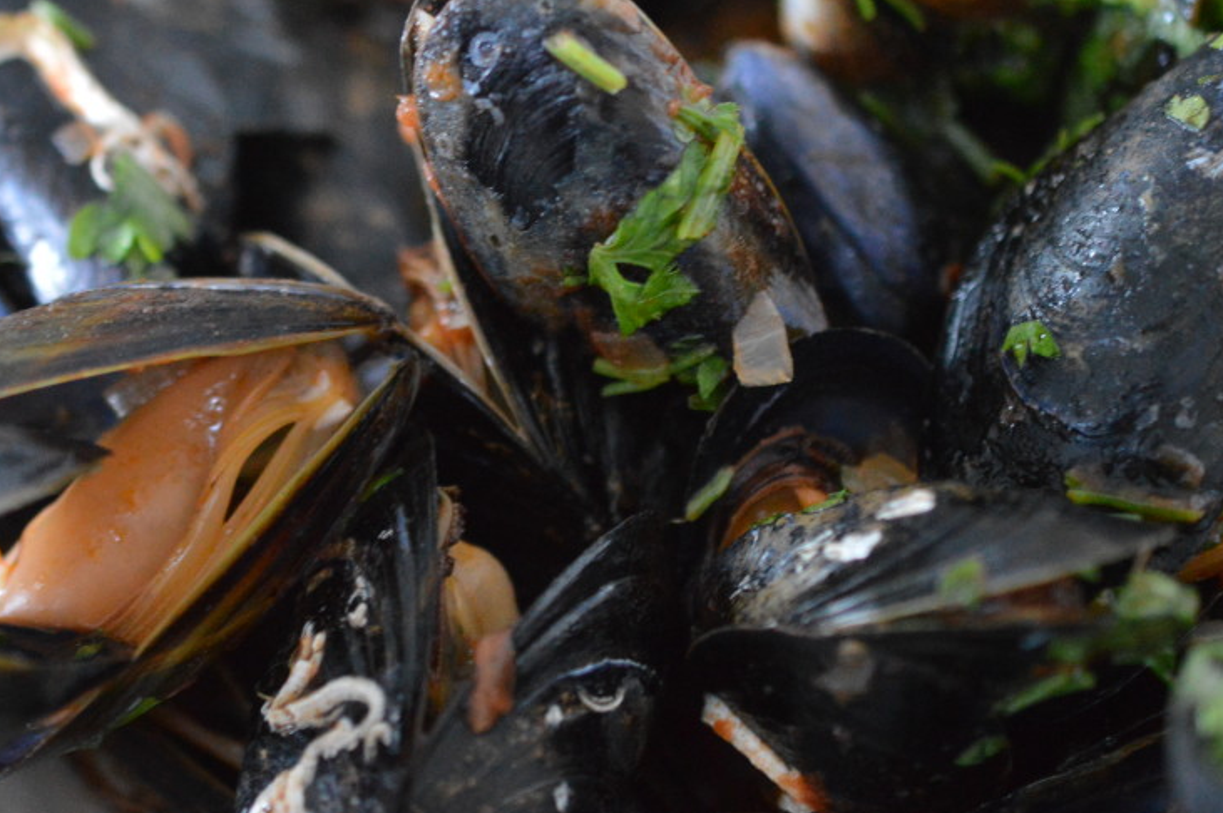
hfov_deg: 24.1
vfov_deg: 16.2
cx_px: 450
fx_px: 2851
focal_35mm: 84
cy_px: 417
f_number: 3
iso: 3200
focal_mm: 40
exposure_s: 1/30
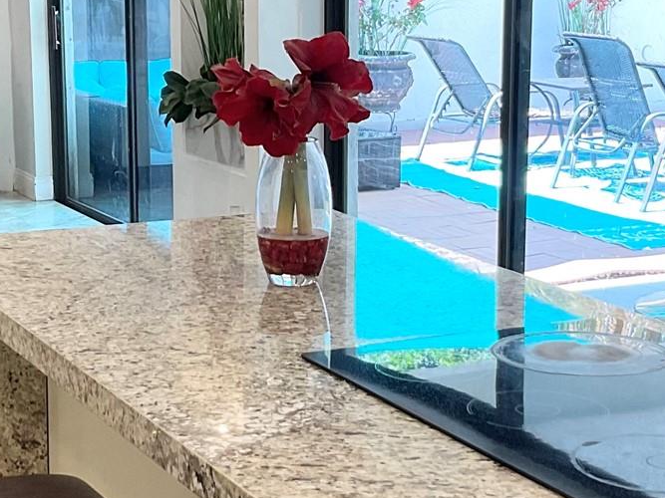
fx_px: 1709
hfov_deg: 22.0
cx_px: 279
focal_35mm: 89
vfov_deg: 16.6
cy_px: 249
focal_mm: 3
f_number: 1.8
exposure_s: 1/120
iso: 50
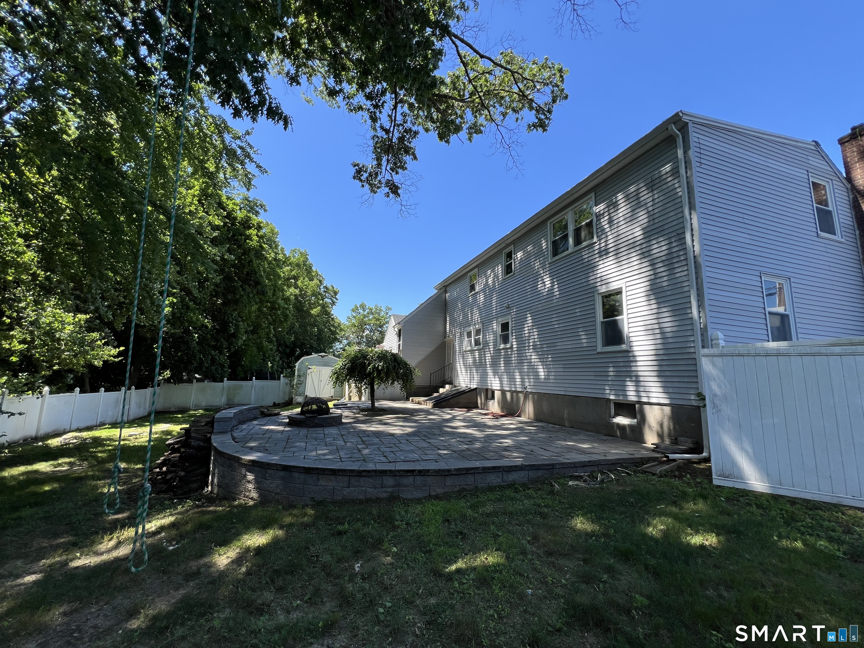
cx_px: 432
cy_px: 324
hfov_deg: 106.2
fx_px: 324
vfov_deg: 89.9
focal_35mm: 13
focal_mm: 1.57
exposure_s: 1/619
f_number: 1.8
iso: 32
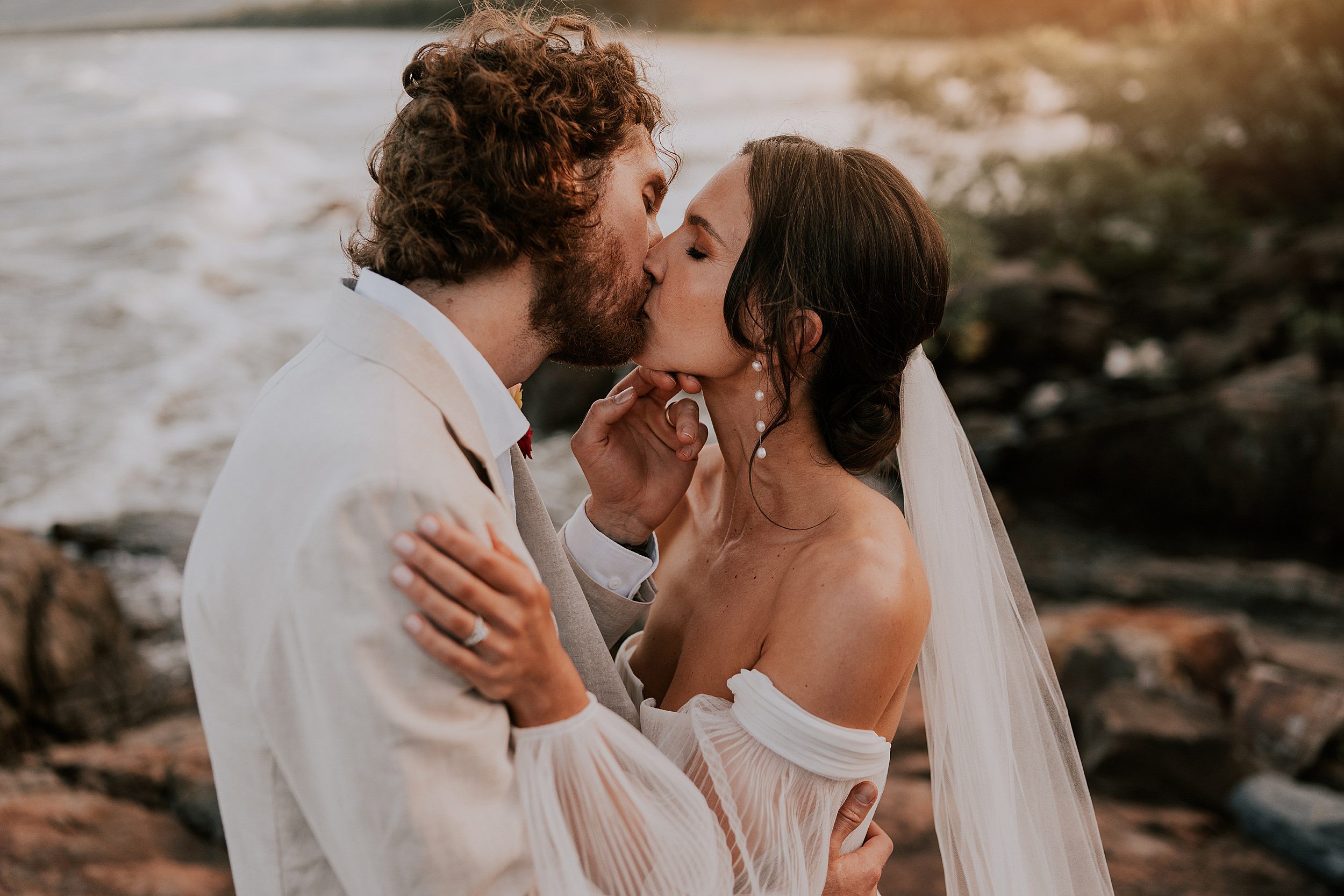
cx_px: 672
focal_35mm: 35
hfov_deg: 54.4
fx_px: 1307
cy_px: 448
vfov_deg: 37.9
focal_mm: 35
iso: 320
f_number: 2
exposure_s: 1/2000
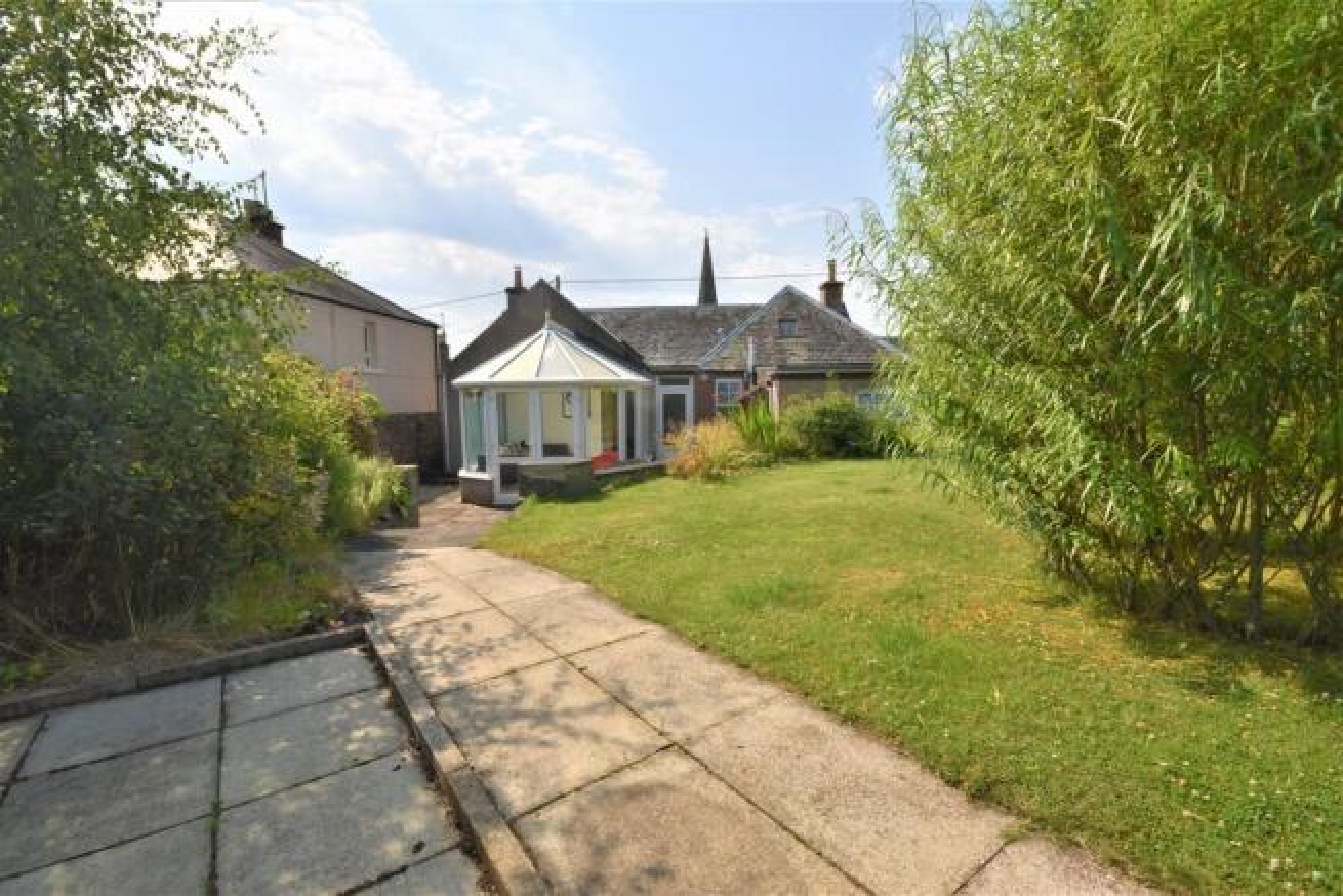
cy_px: 448
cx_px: 672
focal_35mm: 16
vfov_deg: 72.1
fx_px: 616
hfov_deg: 95.0
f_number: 10
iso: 100
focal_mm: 11
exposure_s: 1/200
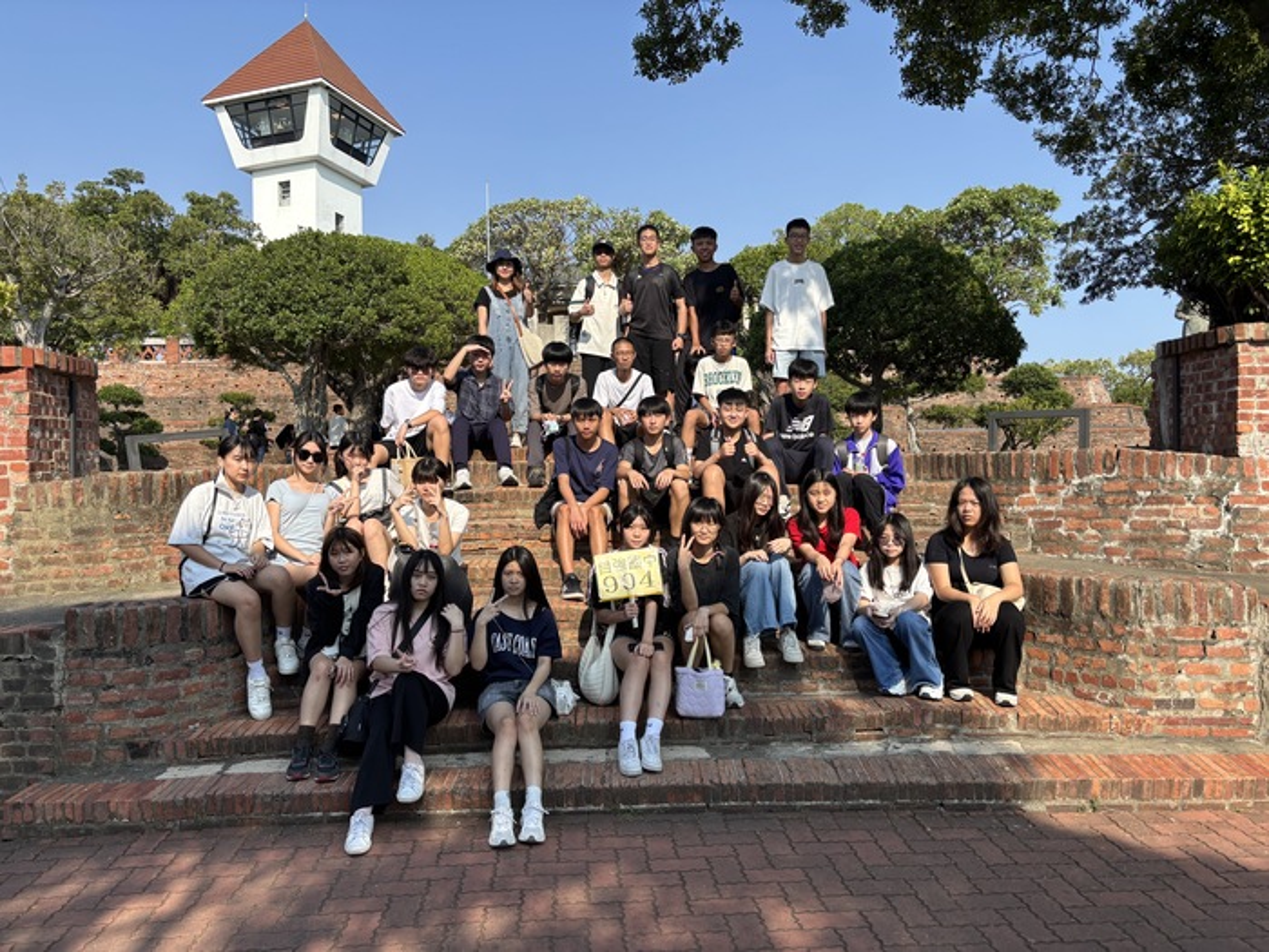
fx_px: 953
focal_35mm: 26
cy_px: 476
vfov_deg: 53.1
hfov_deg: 67.3
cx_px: 634
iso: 50
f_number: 1.6
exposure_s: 1/2151
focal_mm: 5.96
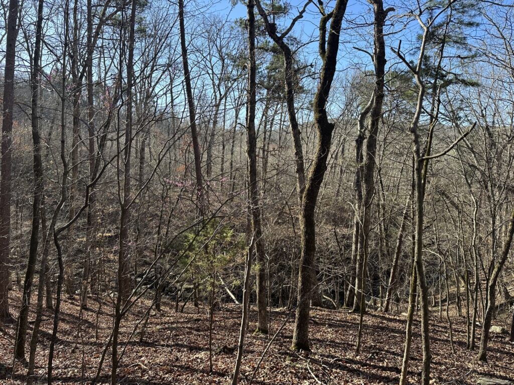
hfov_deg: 71.6
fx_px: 356
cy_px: 192
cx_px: 257
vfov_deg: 56.8
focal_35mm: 24
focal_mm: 6.86
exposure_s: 1/952
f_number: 1.78
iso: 80
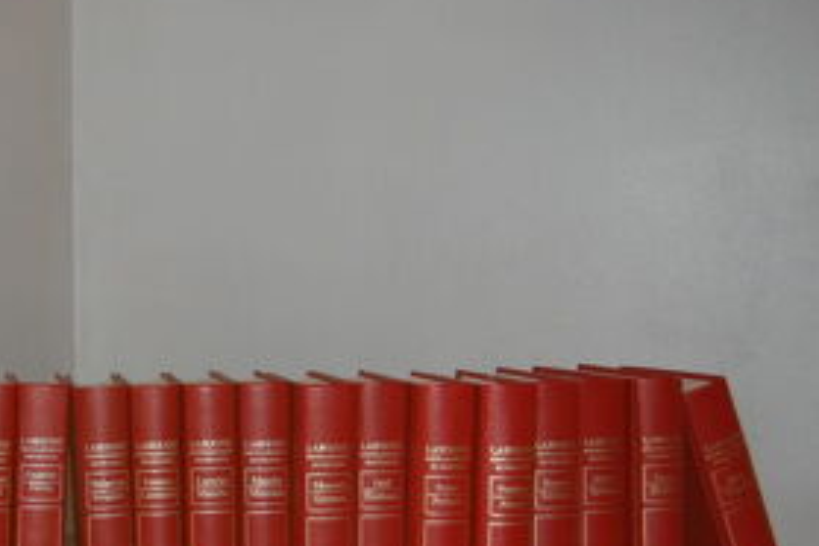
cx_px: 129
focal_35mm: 67
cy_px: 401
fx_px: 1524
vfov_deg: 20.2
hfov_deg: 29.2
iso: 400
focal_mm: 26
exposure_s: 1/60
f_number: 4
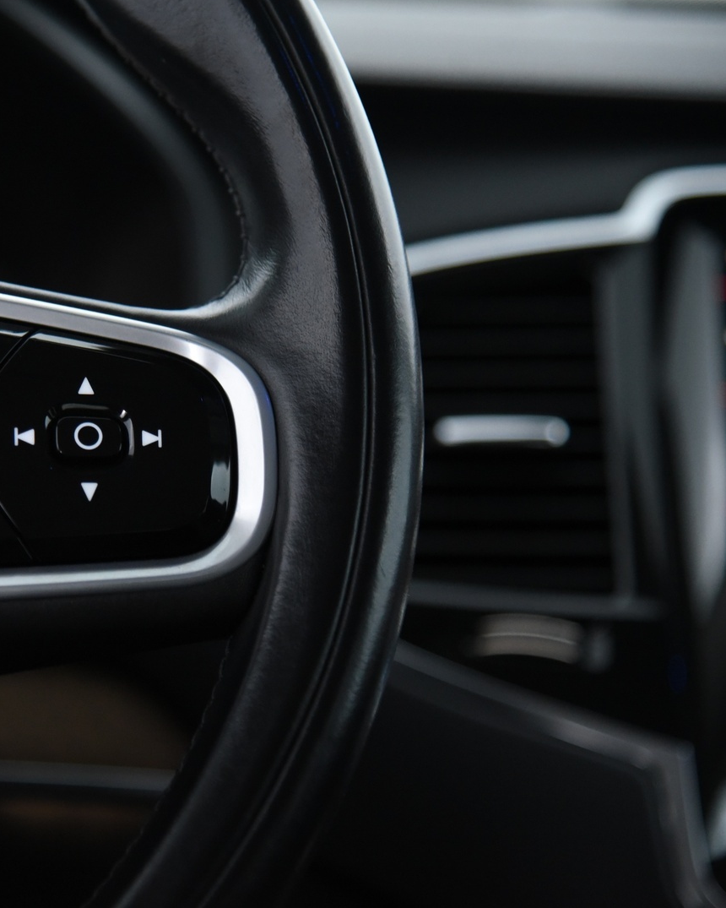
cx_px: 151
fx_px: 3492
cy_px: 454
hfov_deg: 11.8
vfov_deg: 14.8
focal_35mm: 130
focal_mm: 92
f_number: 4
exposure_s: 1/40
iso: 4000
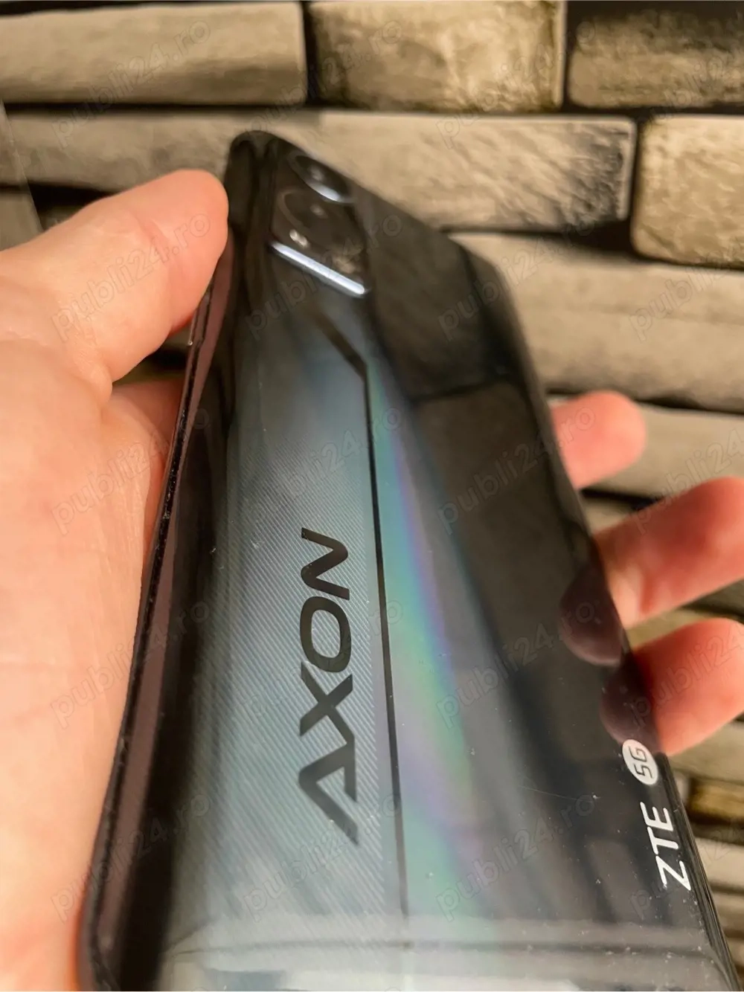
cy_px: 496
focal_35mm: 26
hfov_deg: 53.0
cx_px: 372
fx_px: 745
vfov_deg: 67.3
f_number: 1.6
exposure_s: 1/60
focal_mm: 4.2
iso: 250
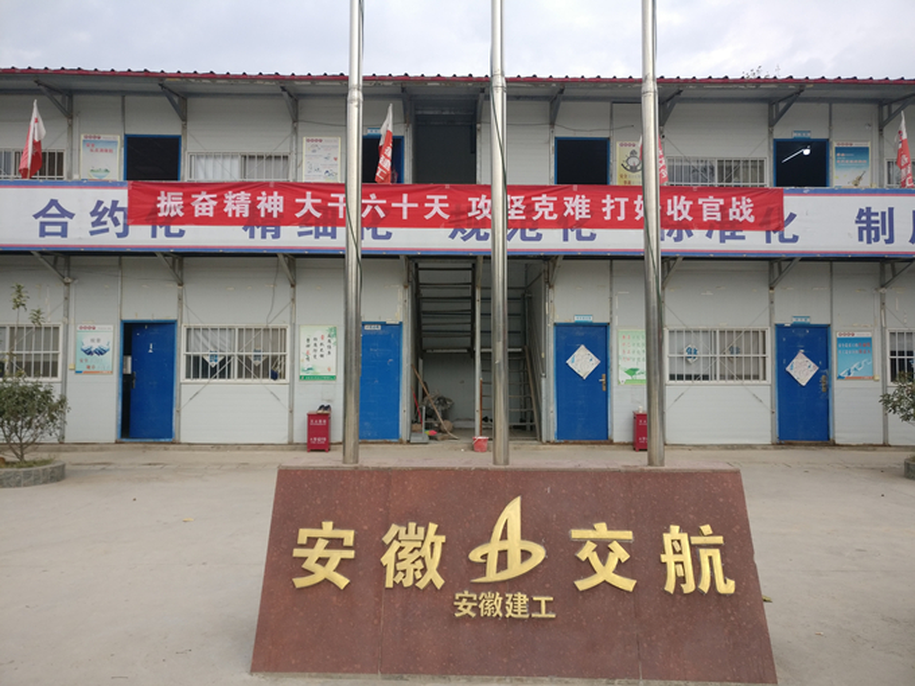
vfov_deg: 49.7
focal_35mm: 28
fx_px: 740
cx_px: 458
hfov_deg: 63.4
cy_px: 343
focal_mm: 4.26
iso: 100
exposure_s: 1/802
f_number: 2
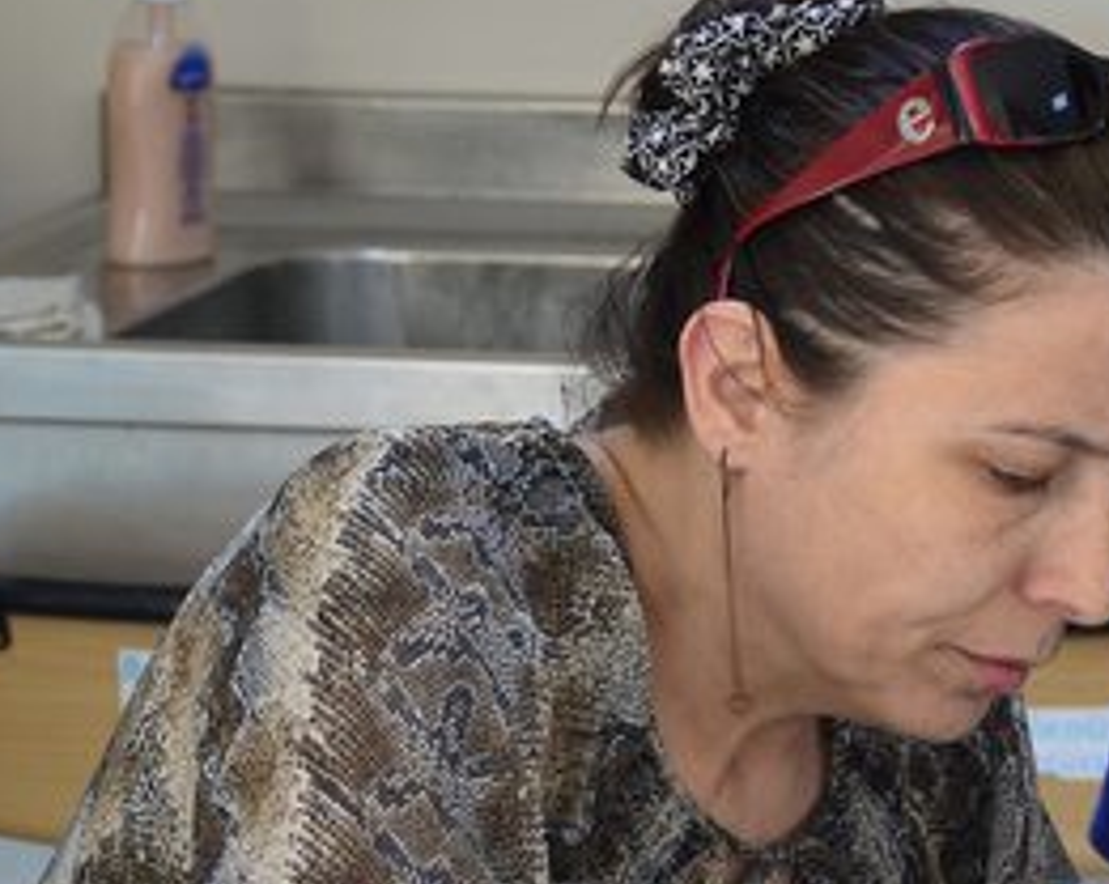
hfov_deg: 8.7
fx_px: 7165
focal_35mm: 219
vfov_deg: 7.1
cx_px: 1589
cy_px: 595
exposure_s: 1/30
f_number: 4.5
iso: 200
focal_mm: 45
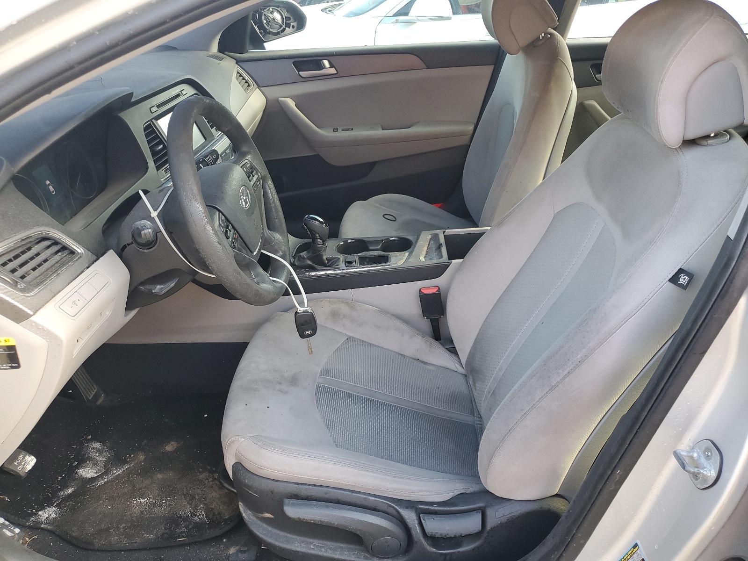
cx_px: 374
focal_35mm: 26
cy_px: 280
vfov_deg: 53.1
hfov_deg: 67.3
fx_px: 562
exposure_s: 1/120
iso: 79
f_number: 1.5
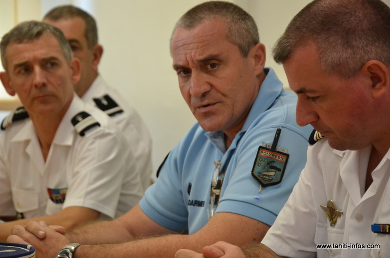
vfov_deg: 8.7
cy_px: 129
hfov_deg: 13.1
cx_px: 195
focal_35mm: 158
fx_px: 1703
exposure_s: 1/320
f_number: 9
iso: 3200
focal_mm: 105
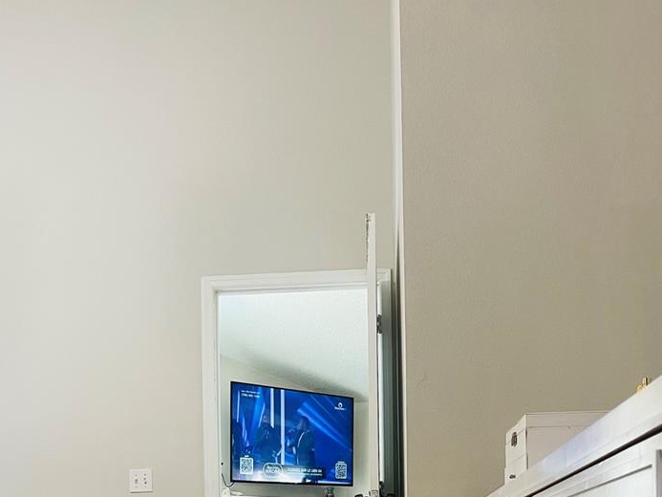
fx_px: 861
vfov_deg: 28.9
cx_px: 317
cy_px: 557
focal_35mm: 45
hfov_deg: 42.1
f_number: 1.6
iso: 200
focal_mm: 5.1
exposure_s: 1/60
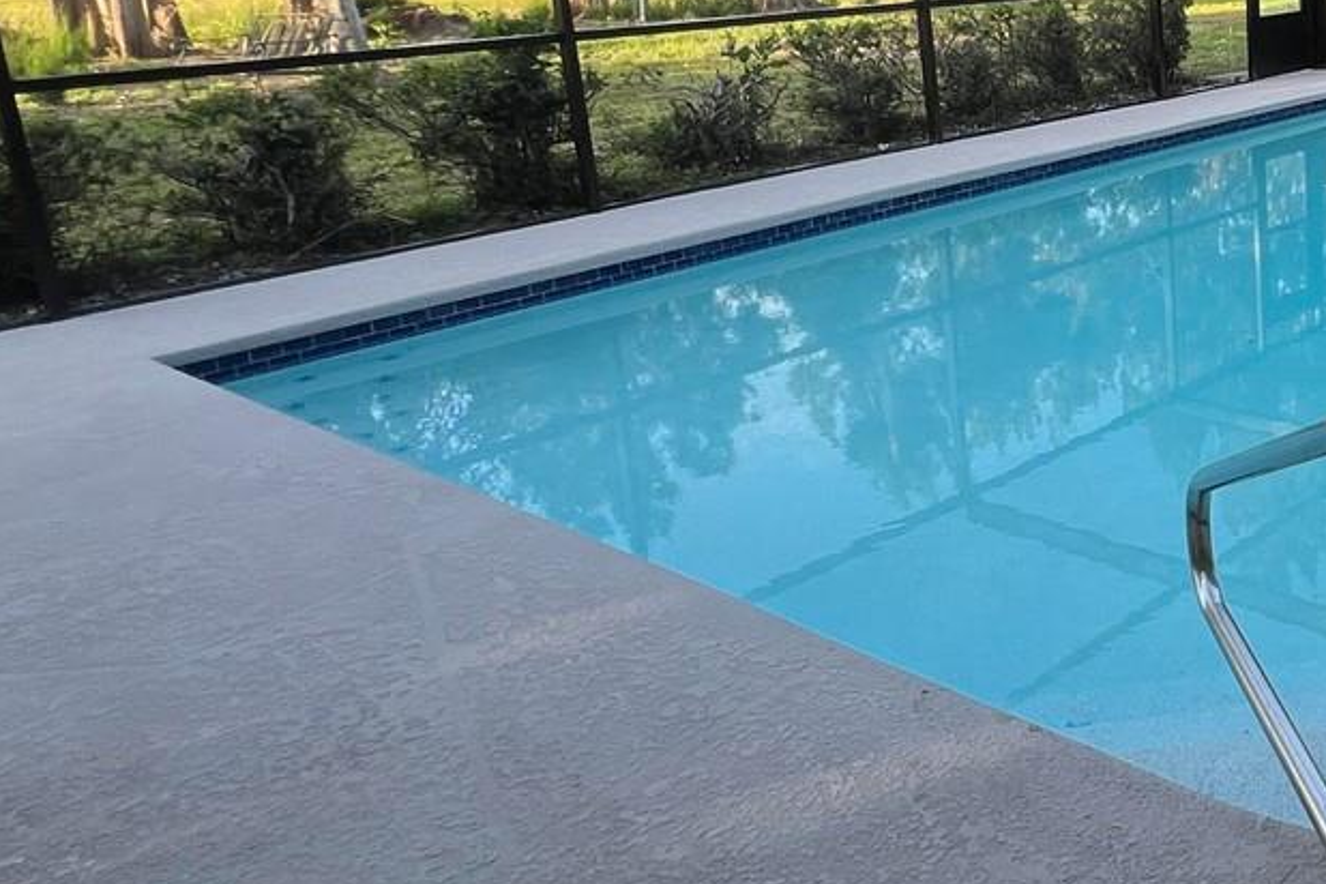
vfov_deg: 36.9
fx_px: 1289
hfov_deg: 45.6
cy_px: 210
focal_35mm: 35
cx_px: 1335
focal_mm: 1.57
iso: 32
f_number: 1.8
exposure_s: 1/114
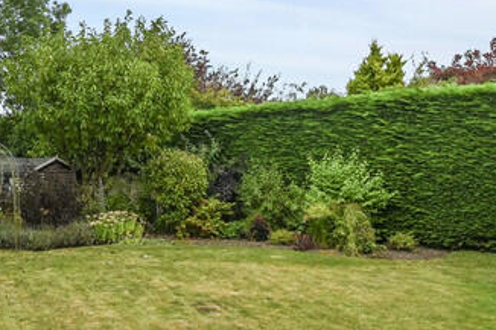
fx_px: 606
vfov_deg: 30.3
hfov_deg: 40.7
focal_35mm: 44
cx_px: 40
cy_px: 118
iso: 640
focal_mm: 14
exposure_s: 1/1250
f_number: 8
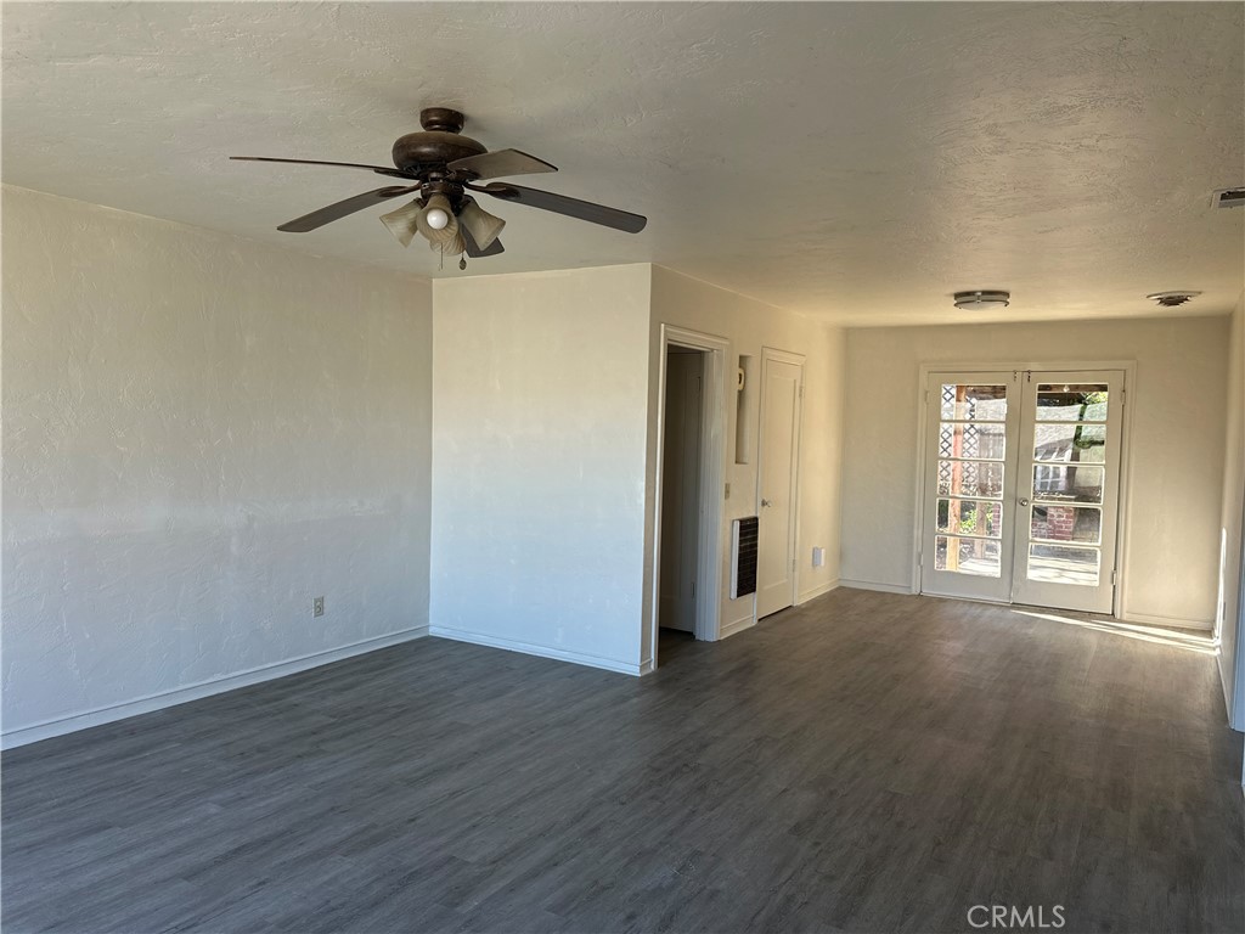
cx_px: 622
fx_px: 863
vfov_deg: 56.8
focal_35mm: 24
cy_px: 467
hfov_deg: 71.6
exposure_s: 1/121
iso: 64
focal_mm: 6.86
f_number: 1.78
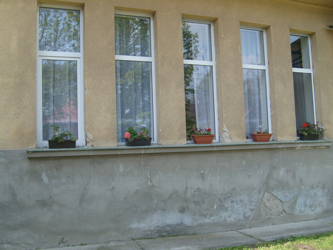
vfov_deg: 40.7
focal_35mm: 35
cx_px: 166
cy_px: 125
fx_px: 337
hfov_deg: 52.6
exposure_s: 1/90
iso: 80
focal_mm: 5.8
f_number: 7.1
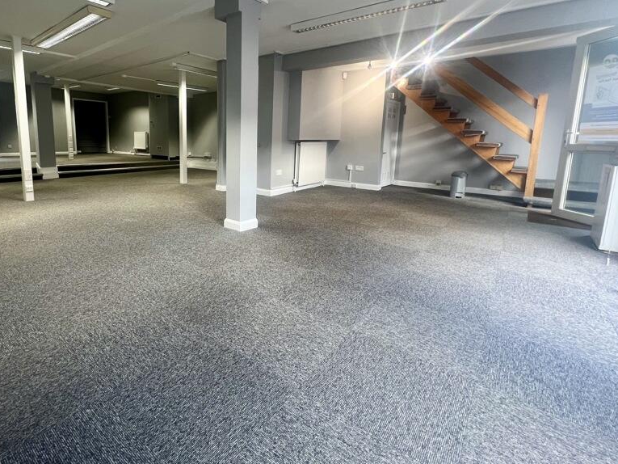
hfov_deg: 89.7
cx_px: 244
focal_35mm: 17
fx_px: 304
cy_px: 186
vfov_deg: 73.9
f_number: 1.8
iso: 160
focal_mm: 1.57
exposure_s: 1/50
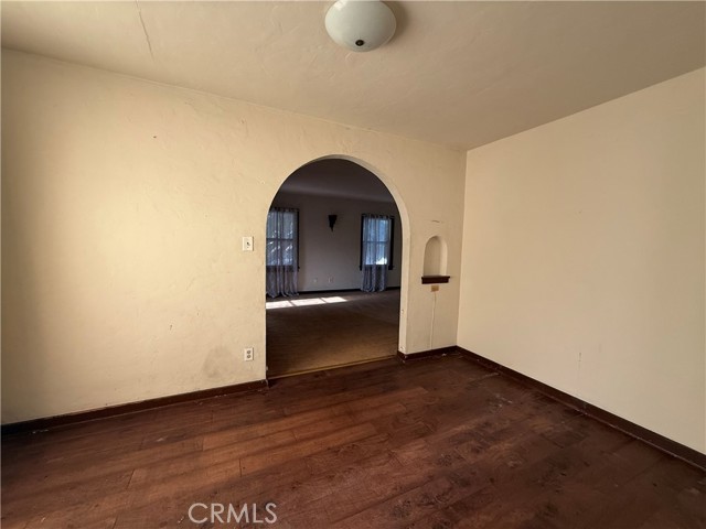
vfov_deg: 85.7
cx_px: 353
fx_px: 286
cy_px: 264
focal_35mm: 14
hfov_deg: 102.1
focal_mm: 2.22
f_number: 2.2
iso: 200
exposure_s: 1/99
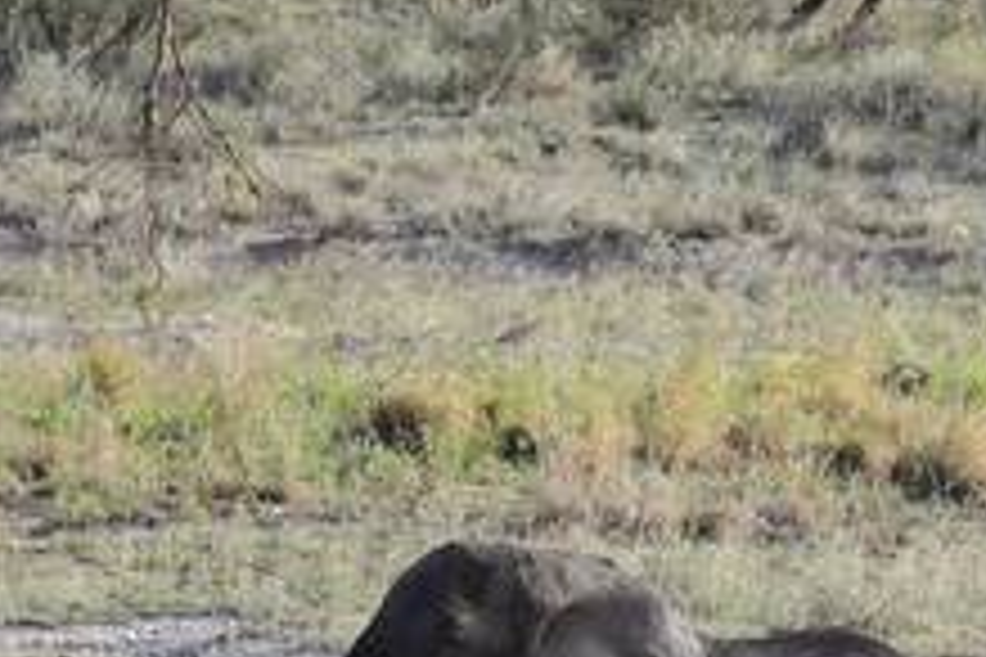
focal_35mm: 1246
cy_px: 515
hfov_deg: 1.7
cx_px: 1427
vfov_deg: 1.1
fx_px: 34124
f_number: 5.3
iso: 220
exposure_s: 1/500
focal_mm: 260
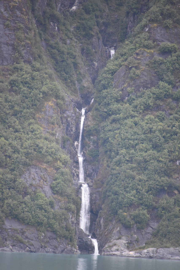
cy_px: 135
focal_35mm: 300
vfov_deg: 6.9
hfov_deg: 4.6
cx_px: 90
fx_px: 2249
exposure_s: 1/640
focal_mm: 300
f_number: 5.6
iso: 4000
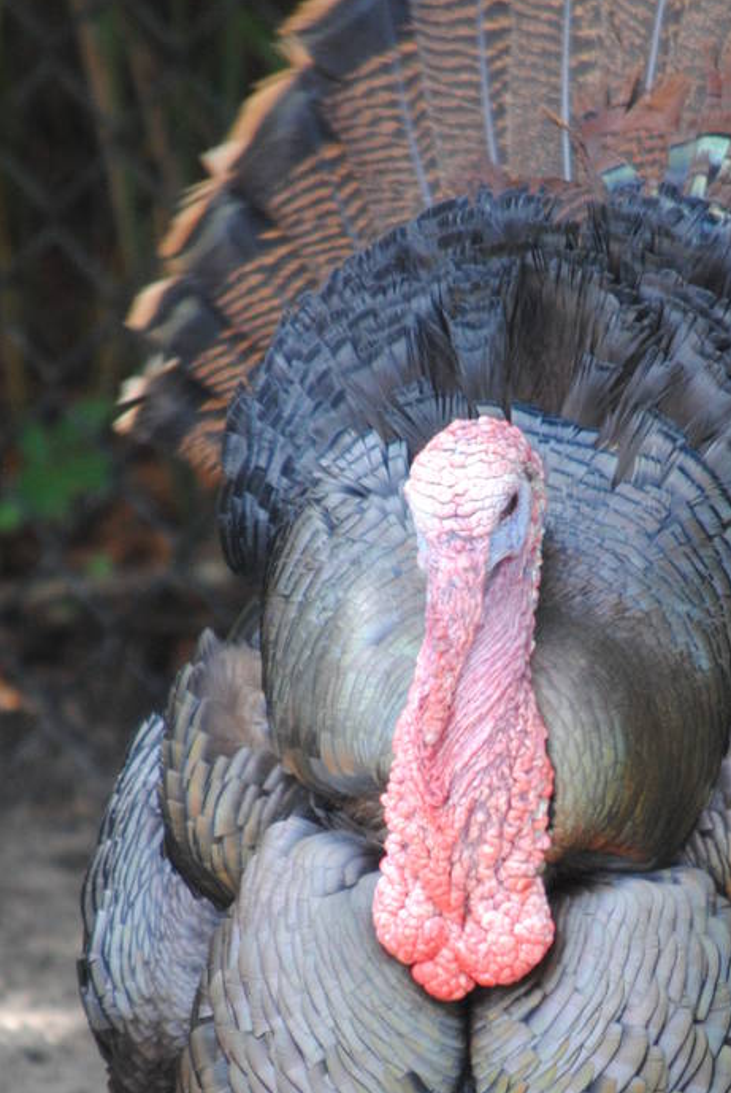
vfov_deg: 2.0
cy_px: 893
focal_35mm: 1045
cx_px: 543
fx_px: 31747
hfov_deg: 1.3
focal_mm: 300
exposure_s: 1/80
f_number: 5.6
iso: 400
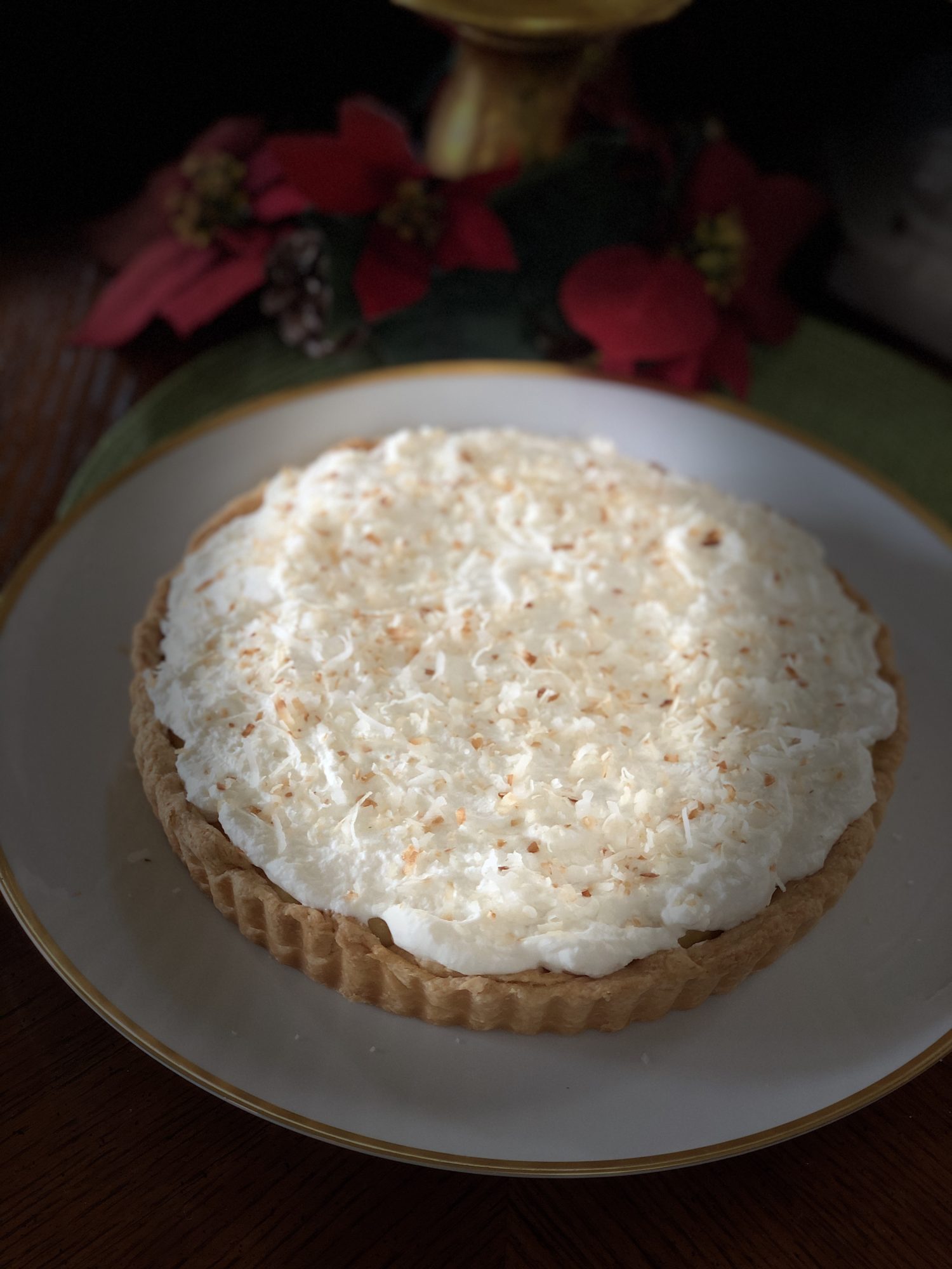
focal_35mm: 52
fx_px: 1907
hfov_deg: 28.0
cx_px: 476
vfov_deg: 36.8
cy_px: 634
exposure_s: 1/40
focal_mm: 6
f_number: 2.4
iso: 80
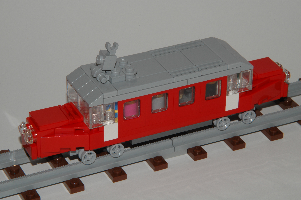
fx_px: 1316
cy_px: 100
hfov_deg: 13.1
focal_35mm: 158
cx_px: 150
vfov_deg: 8.7
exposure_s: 1/60
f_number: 29
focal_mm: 105
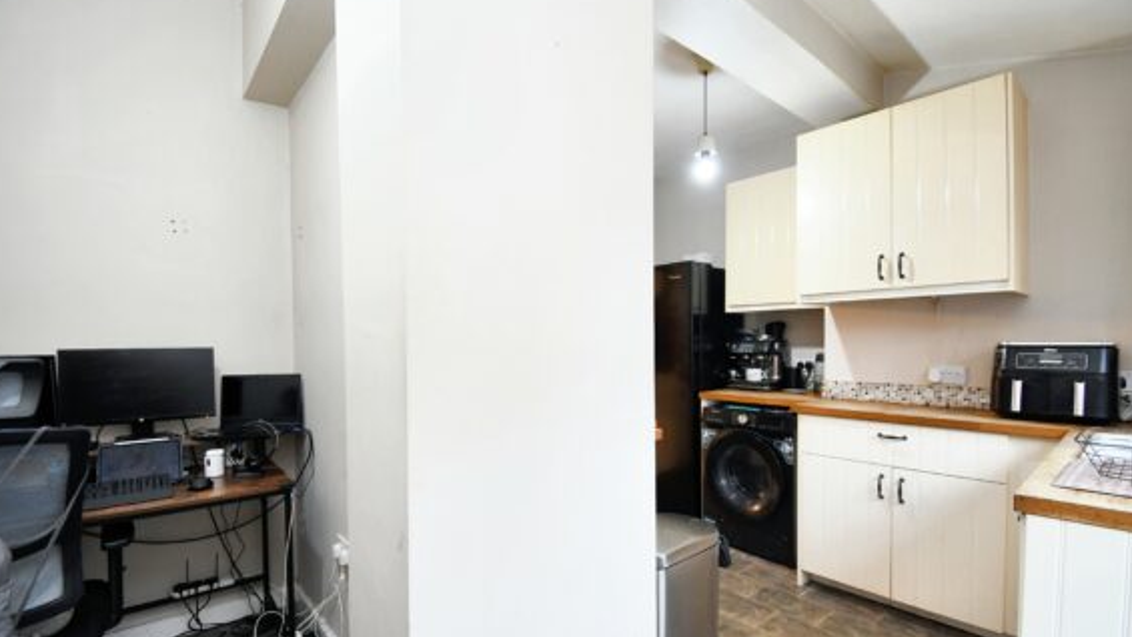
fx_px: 480
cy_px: 354
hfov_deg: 99.4
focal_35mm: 16
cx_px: 563
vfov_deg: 66.9
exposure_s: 1/15
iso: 560
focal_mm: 10
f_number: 4.5
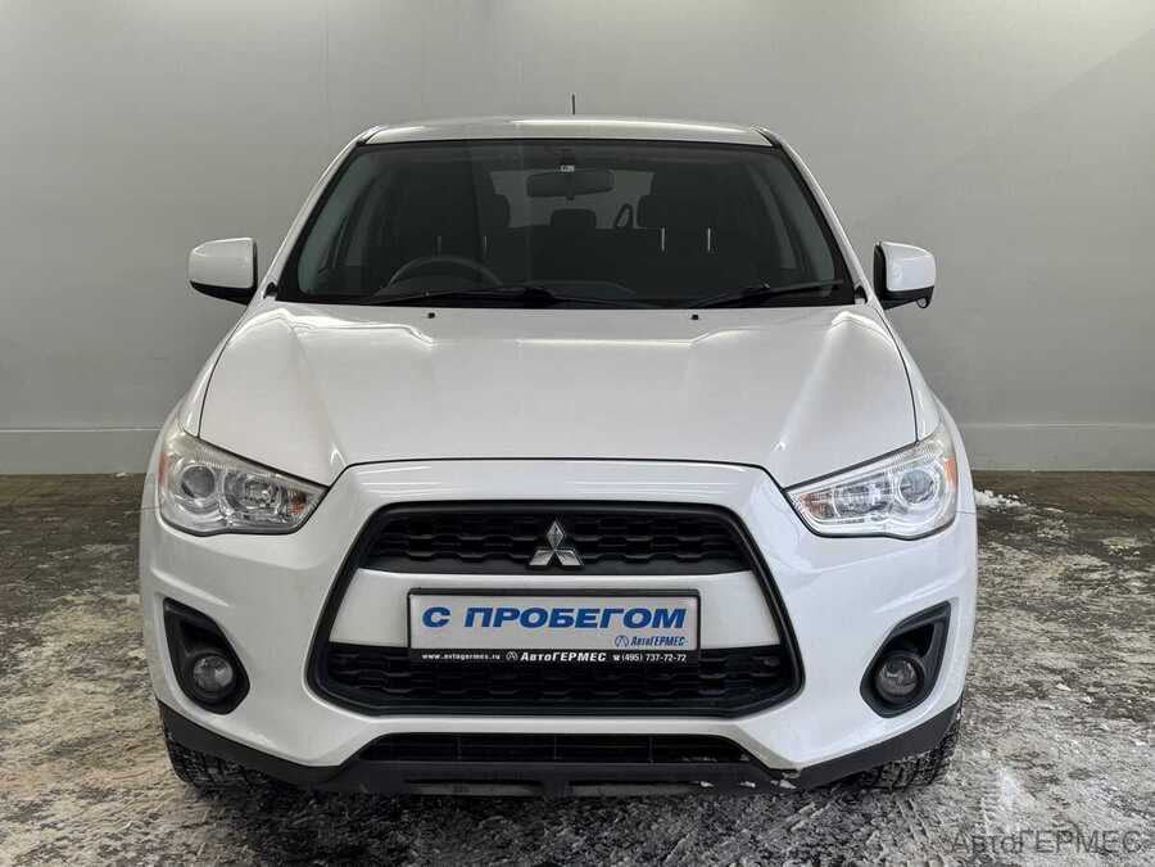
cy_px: 434
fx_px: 1602
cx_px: 578
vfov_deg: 30.3
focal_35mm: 48
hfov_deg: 39.7
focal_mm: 6.76
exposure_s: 1/180
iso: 50
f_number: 1.78
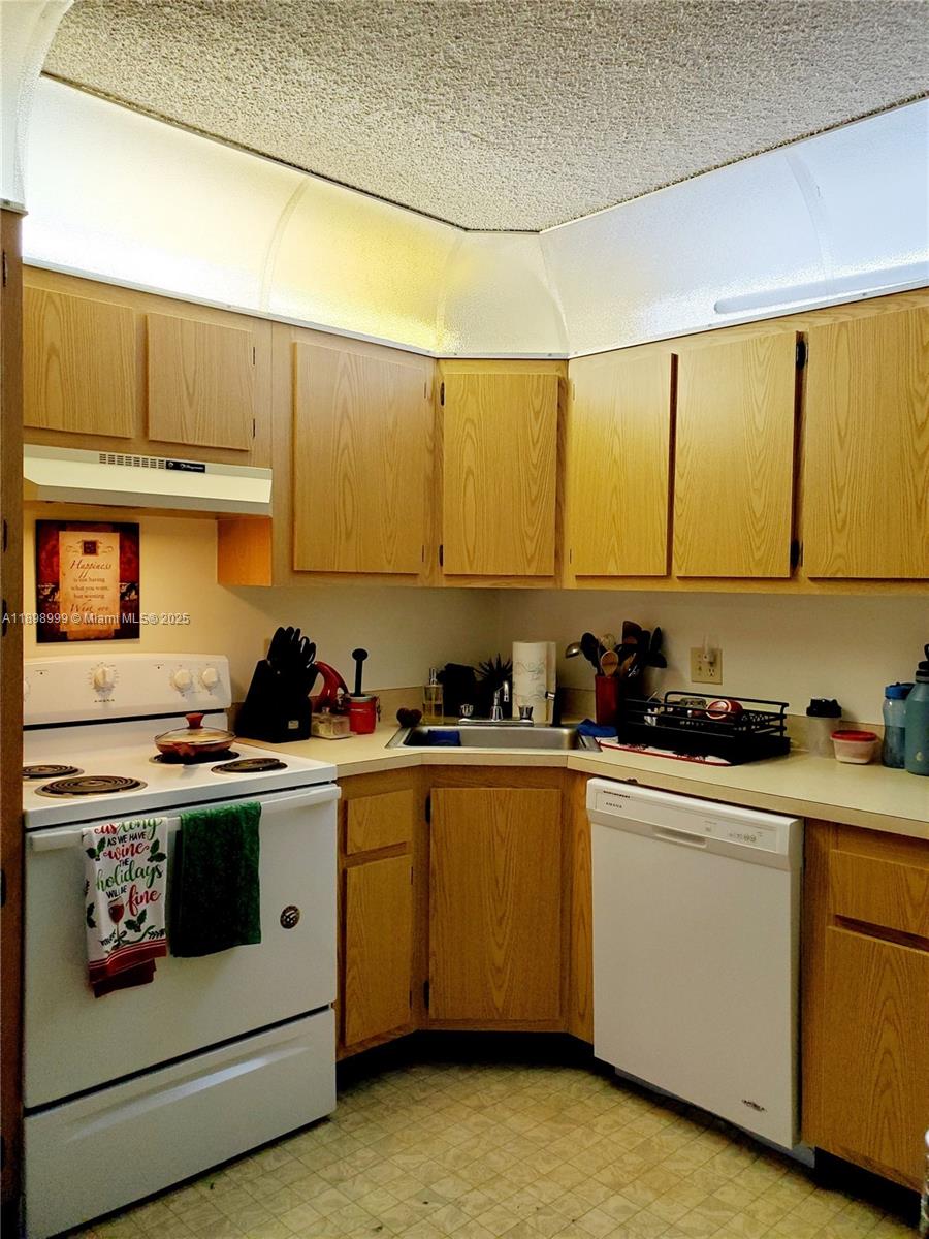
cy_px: 620
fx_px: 930
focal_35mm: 26
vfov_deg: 67.3
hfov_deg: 53.1
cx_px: 464
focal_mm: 4.3
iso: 250
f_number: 2.4
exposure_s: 1/120
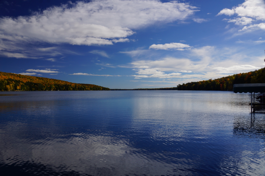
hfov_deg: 67.4
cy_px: 88
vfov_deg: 47.9
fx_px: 199
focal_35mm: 27
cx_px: 132
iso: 100
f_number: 11
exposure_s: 1/100
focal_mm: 18
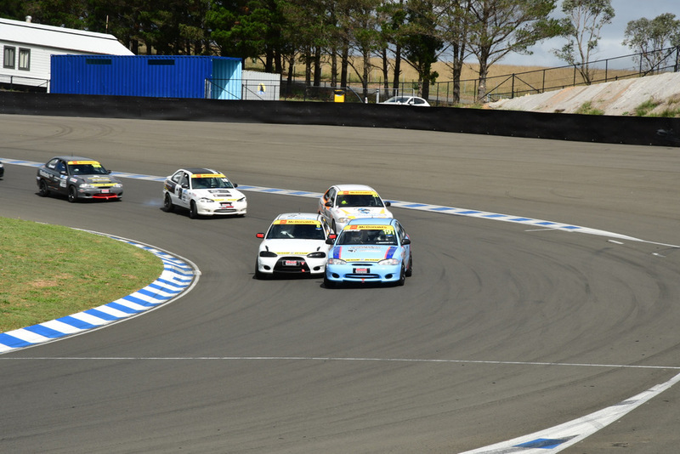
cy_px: 227
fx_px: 2267
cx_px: 340
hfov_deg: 17.1
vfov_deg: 11.4
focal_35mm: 120
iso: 200
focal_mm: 80
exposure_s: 1/400
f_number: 11
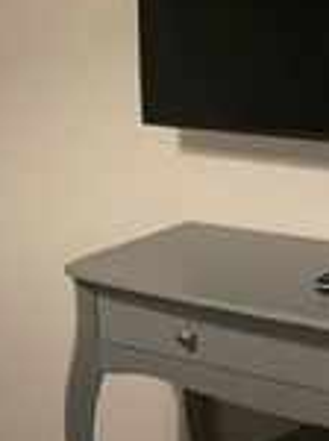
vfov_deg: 17.7
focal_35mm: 111
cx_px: 65
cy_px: 291
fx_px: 1411
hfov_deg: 13.2
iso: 200
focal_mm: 4.2
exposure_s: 1/50
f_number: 1.6
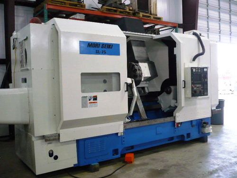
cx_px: 118
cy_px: 89
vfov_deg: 40.7
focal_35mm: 35
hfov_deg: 52.6
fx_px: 240
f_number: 2.8
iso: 200
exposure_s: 1/30
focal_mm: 5.8
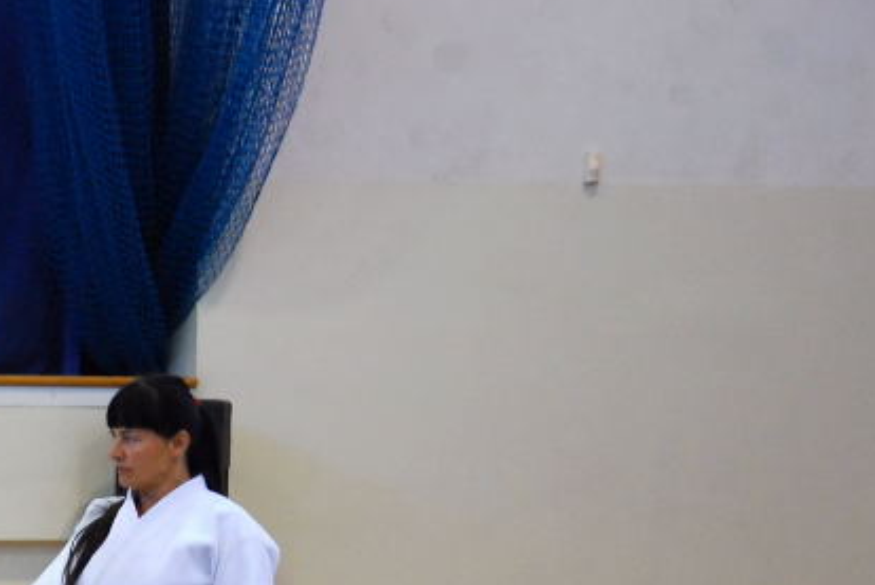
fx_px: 5231
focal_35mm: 215
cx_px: -129
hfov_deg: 9.5
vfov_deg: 6.4
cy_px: 673
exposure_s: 1/50
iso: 800
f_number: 5.3
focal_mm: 58
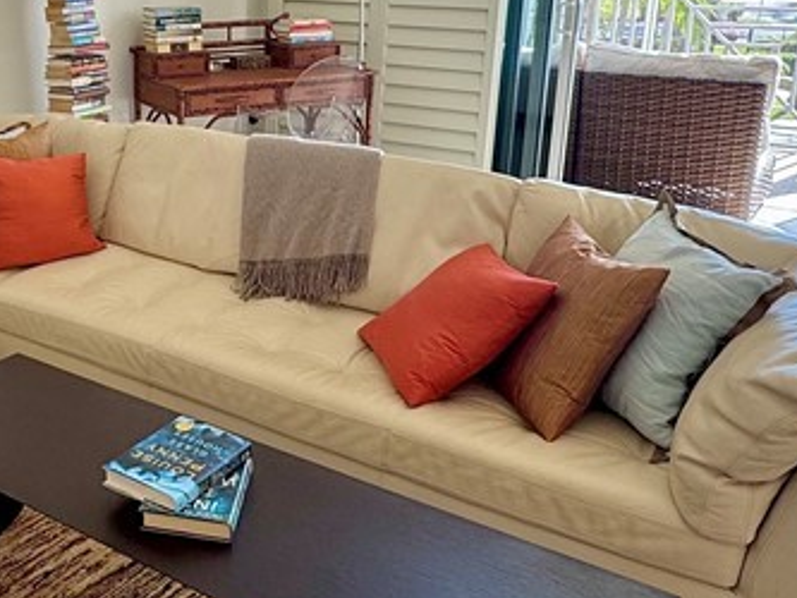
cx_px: 105
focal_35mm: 43
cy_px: 199
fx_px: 990
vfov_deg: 33.3
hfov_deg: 41.0
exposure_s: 1/120
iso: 80
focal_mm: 2.22
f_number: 2.2
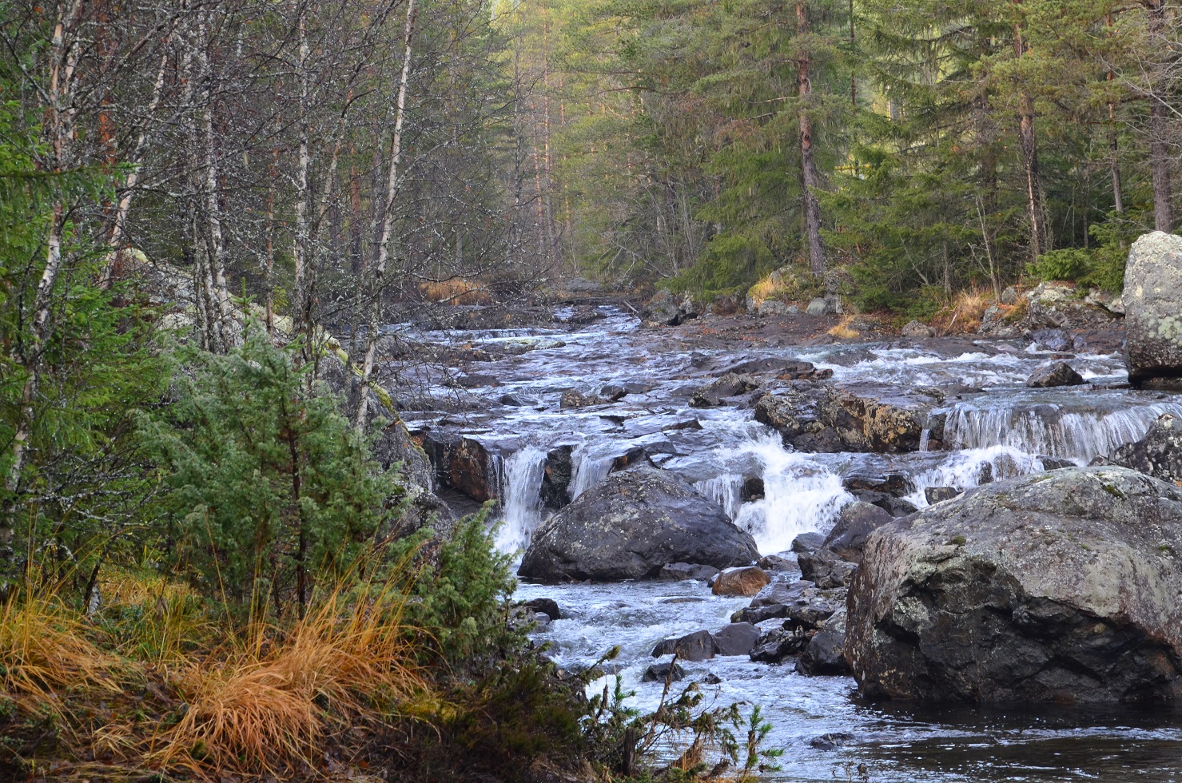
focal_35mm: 105
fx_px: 3441
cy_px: 392
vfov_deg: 13.0
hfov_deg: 19.5
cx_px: 591
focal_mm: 70
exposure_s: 1/50
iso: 400
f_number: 9
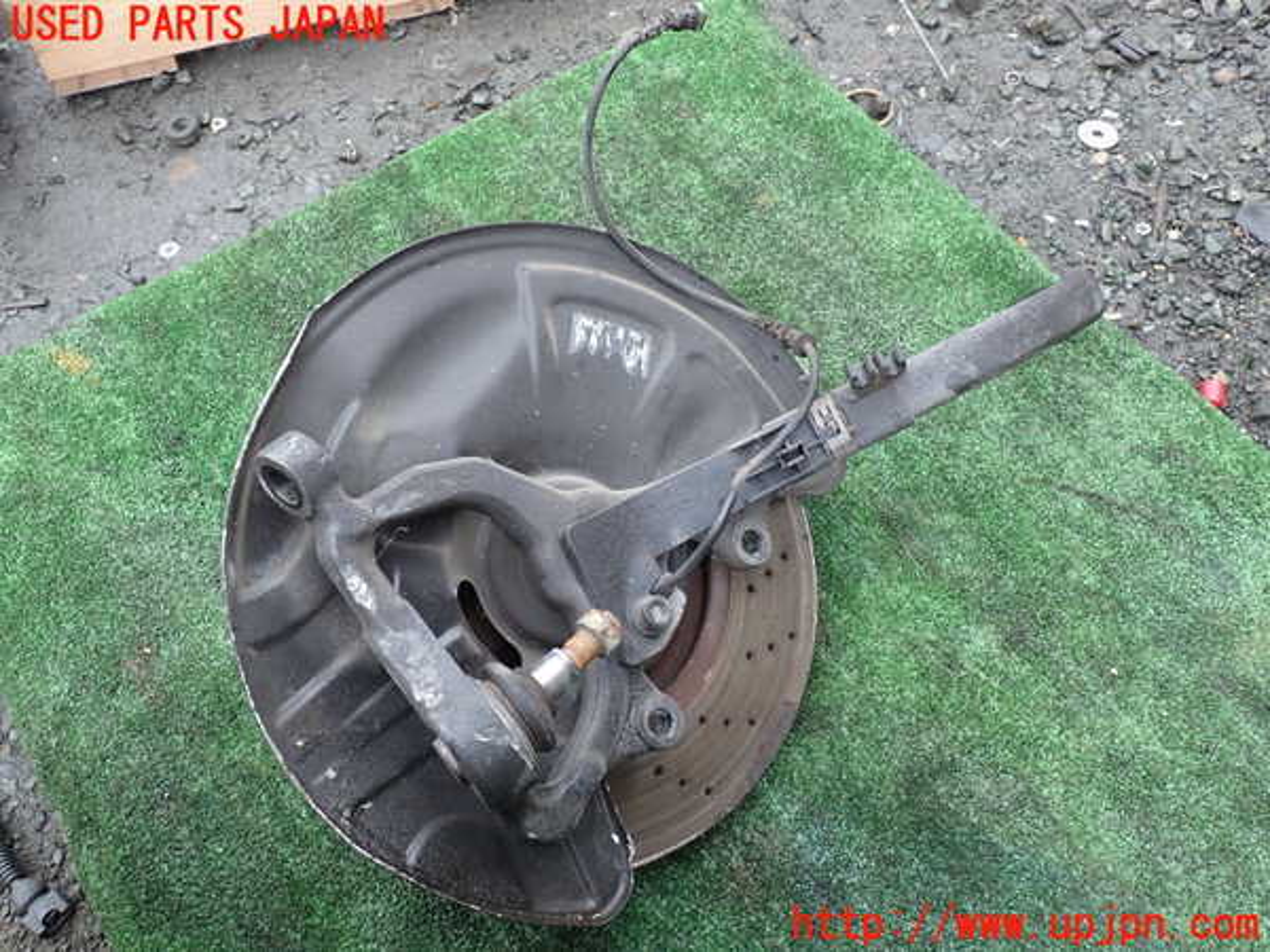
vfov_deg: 46.8
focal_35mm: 30
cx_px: 635
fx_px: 1101
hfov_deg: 60.0
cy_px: 476
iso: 100
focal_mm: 5.4
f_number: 3.2
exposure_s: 1/60
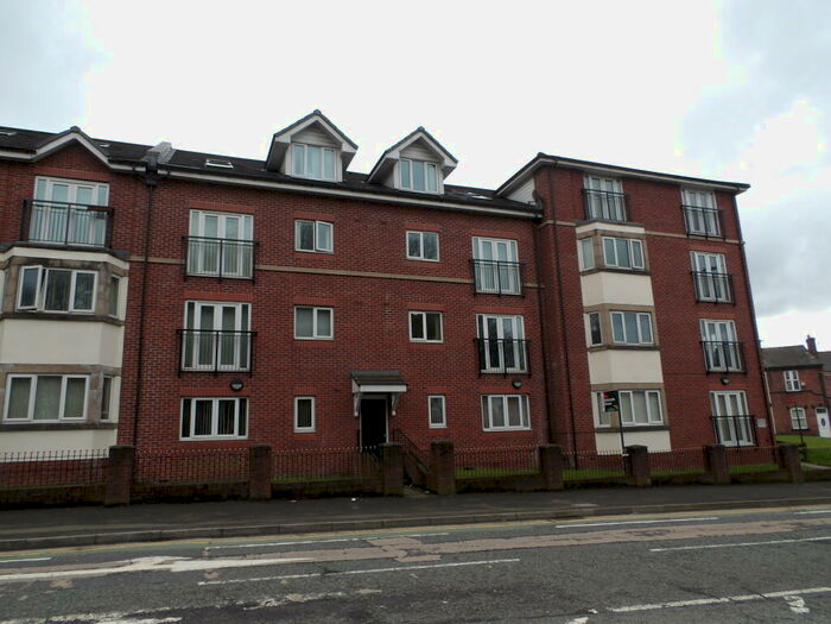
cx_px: 416
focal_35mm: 24
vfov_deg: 56.8
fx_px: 576
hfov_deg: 71.6
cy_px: 312
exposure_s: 1/351
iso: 100
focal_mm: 4.3
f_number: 4.1
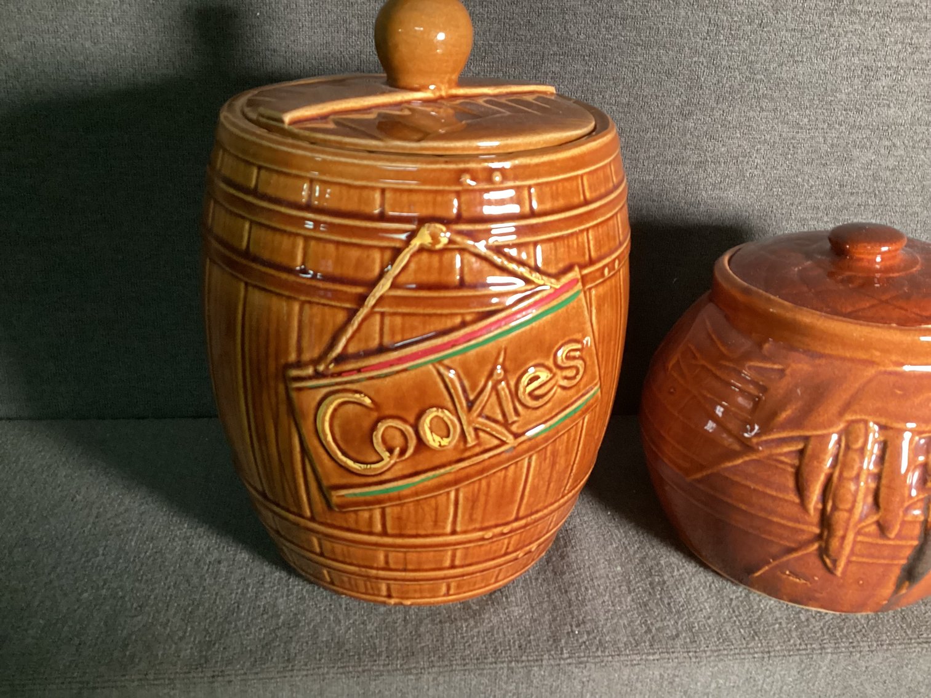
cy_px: 349
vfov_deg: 45.4
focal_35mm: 31
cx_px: 466
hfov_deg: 58.3
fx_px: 834
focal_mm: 3.3
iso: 400
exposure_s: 1/40
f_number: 2.4
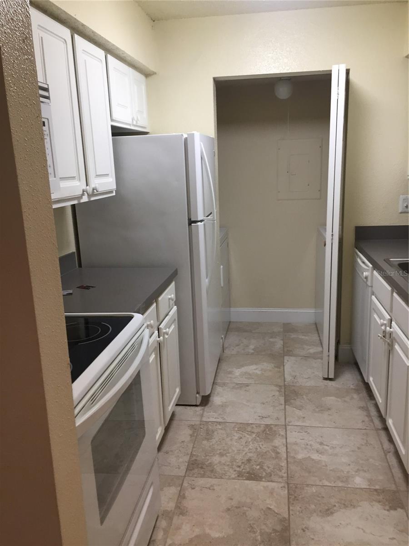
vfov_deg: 61.7
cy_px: 273
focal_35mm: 29
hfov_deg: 48.2
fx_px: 457
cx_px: 204
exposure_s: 1/30
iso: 64
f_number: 2.2
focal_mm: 4.15
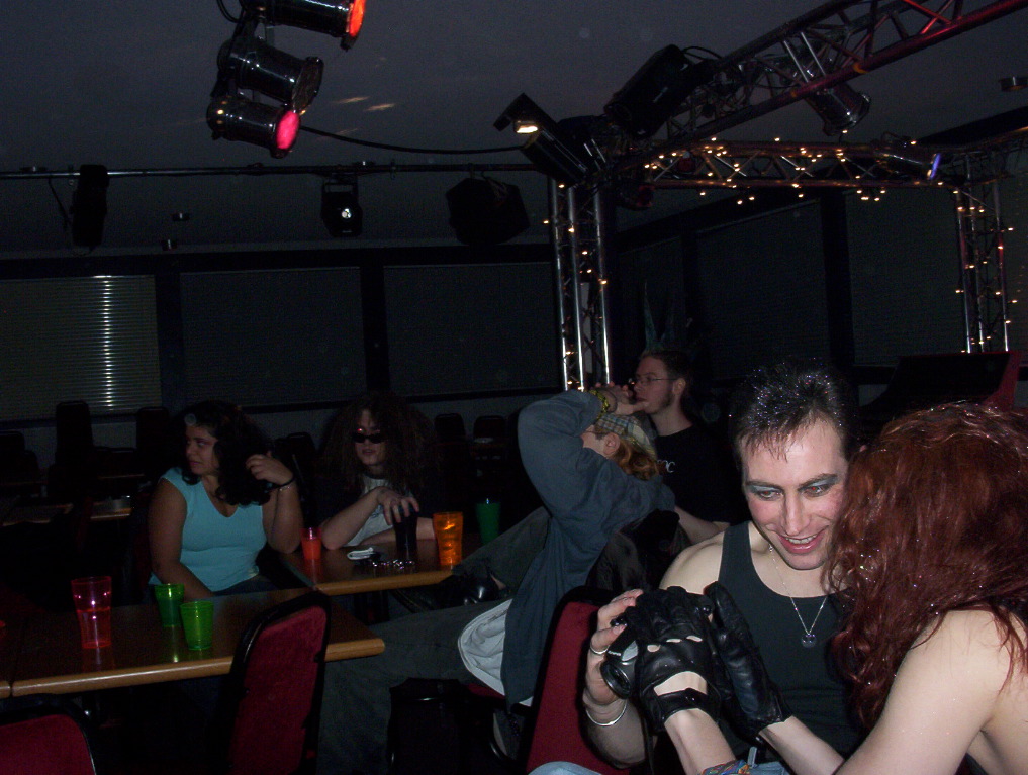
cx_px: 514
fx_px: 1161
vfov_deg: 36.9
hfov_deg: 47.8
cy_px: 388
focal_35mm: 39
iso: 140
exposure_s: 1/30
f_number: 4.5
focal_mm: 6
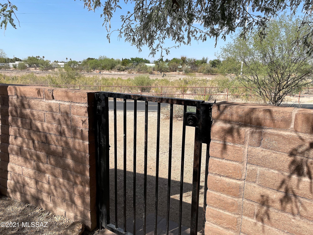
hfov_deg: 67.3
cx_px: 156
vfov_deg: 53.1
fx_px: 235
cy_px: 118
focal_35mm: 26
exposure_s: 1/3205
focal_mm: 4.2
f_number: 1.6
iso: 32
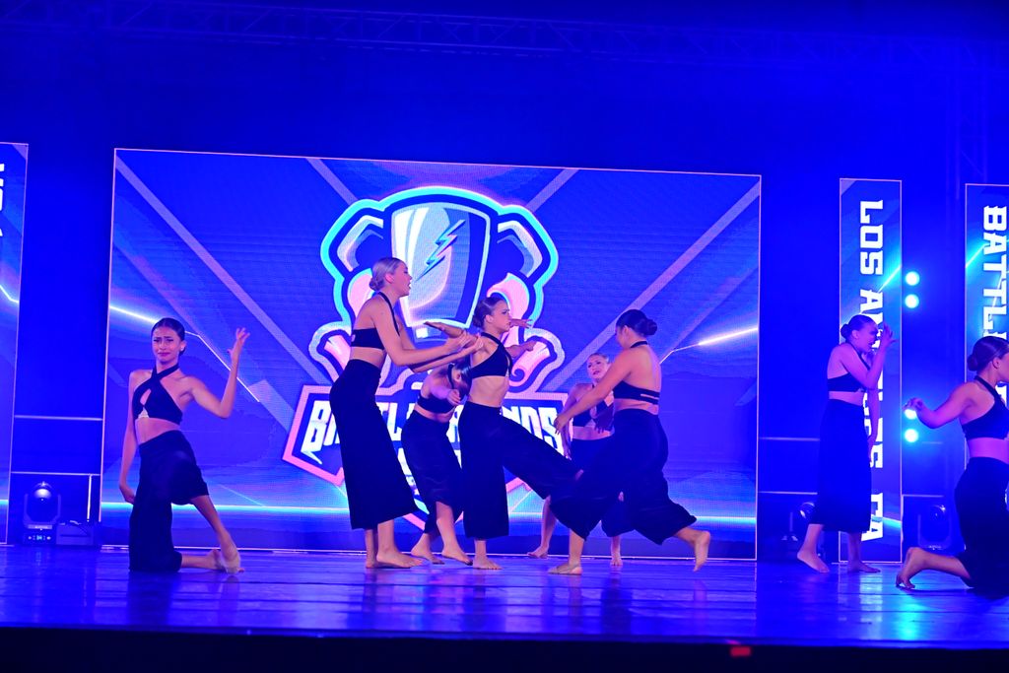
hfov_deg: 28.8
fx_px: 1962
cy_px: 336
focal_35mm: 70
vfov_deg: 19.5
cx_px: 504
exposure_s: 1/800
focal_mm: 70
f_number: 4
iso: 5000
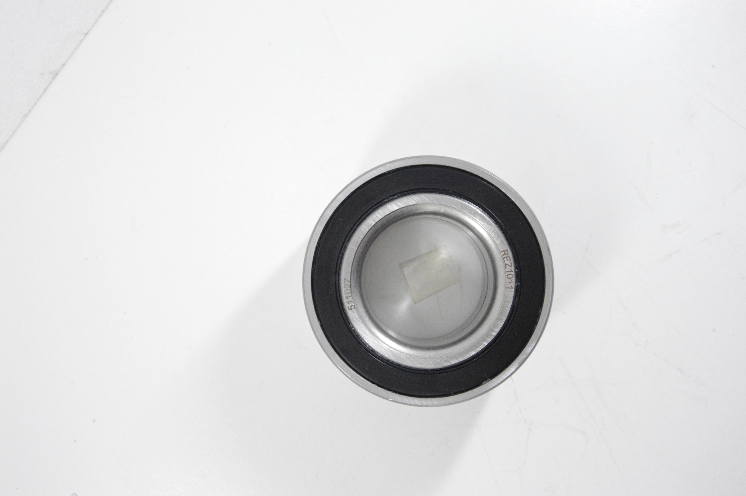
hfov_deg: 37.9
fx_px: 1087
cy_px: 248
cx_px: 373
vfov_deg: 25.7
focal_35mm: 52
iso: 3200
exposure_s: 1/100
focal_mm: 35
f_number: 8
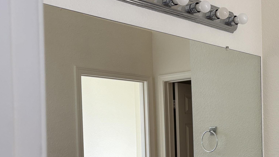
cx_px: 250
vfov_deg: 20.7
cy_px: 136
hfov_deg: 34.6
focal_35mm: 57
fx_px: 422
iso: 64
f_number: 1.6
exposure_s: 1/121
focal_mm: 5.96
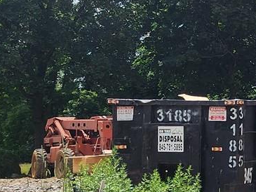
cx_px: 513
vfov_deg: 11.5
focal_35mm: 129
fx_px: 954
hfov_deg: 13.2
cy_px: 87
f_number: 1.8
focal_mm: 6.4
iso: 12
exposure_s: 1/1610
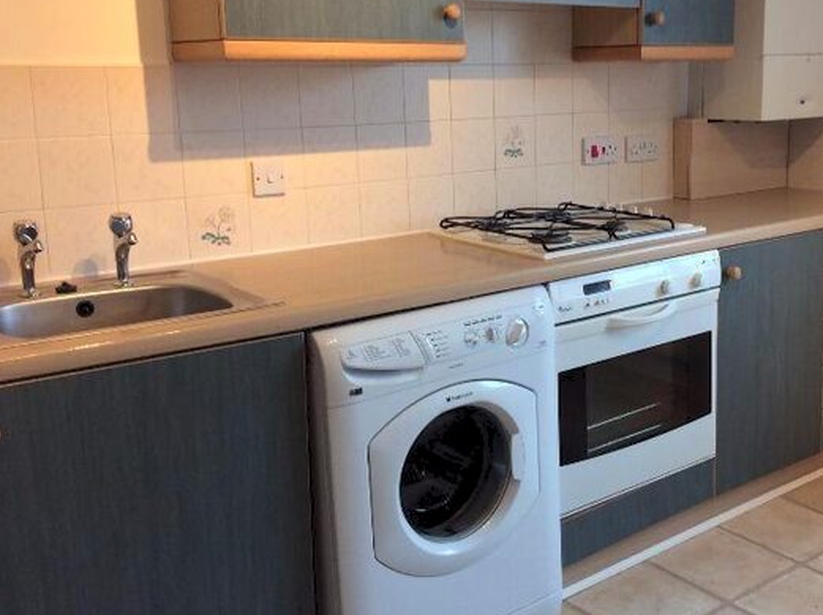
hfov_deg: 43.4
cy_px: 263
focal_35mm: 43
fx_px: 1021
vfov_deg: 33.5
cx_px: 540
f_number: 2.4
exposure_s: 1/25
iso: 50
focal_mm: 3.3
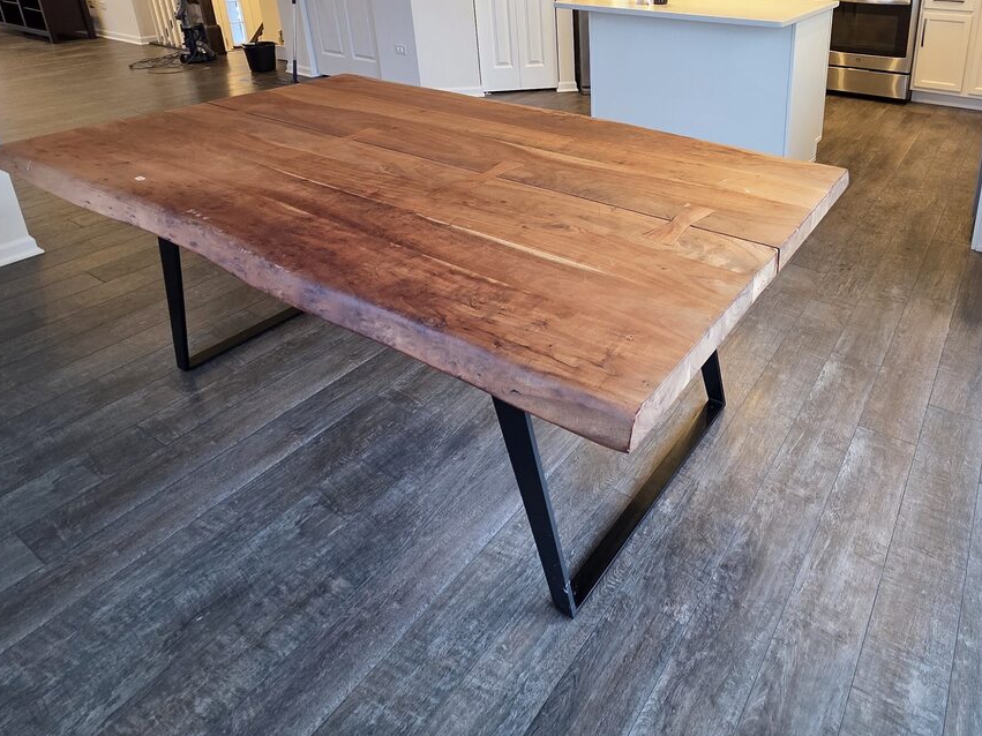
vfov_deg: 56.2
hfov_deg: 73.6
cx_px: 672
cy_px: 137
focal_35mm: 22
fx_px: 624
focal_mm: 2.2
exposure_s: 1/60
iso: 320
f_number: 1.9
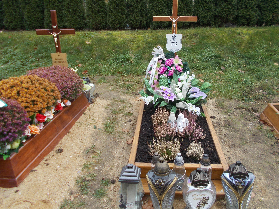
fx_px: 242
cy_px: 90
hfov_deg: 59.8
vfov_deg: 46.7
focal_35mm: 30
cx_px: 155
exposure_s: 1/125
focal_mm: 4.6
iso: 80
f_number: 3.2
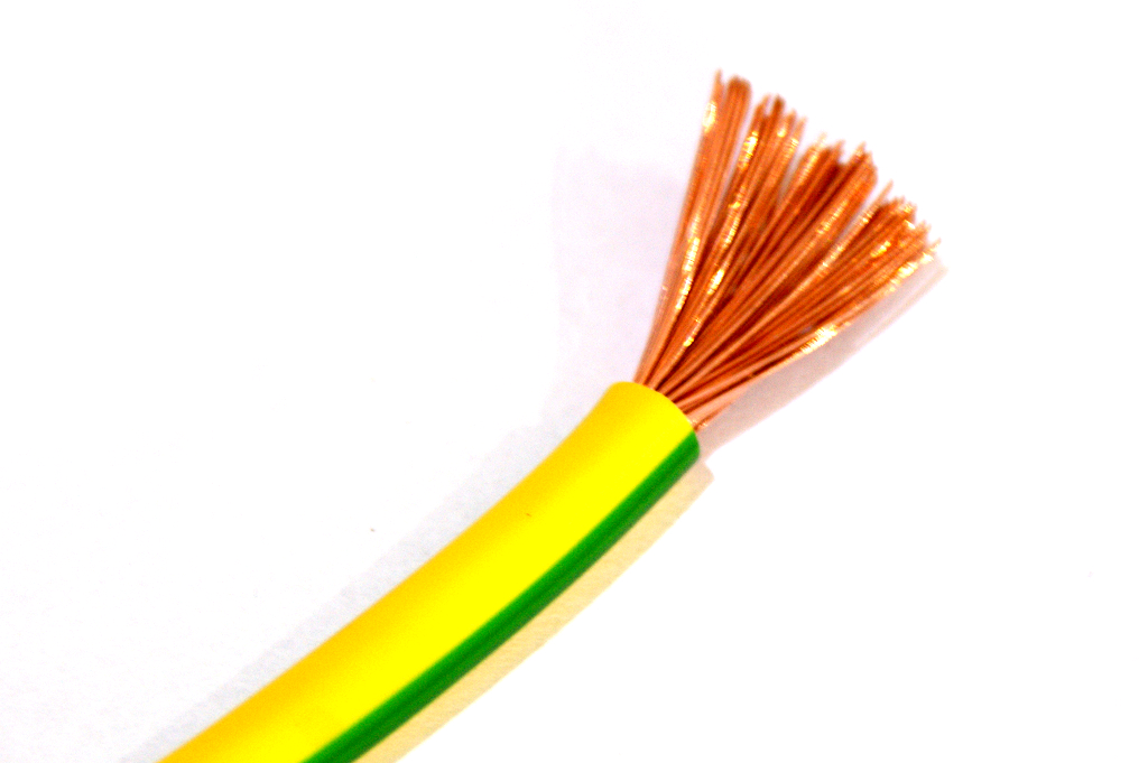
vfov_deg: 13.0
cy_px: 382
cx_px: 574
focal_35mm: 105
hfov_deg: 19.5
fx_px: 3346
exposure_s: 1/25
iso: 400
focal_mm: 70
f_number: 5.6
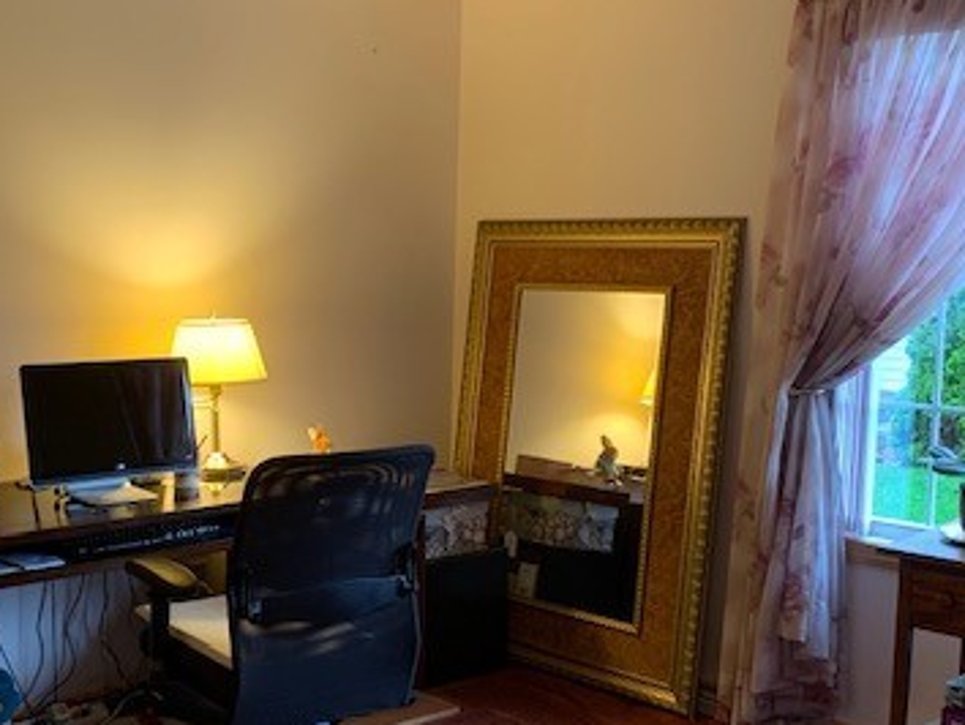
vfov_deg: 30.9
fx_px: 1311
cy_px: 425
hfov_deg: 40.1
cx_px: 354
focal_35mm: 47
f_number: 1.8
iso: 125
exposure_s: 1/60
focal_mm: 4.25
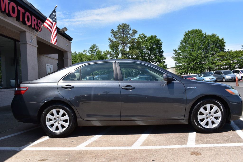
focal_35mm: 30
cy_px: 81
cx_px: 122
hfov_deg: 61.9
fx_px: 202
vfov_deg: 43.6
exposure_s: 1/500
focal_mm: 20
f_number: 11
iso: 400
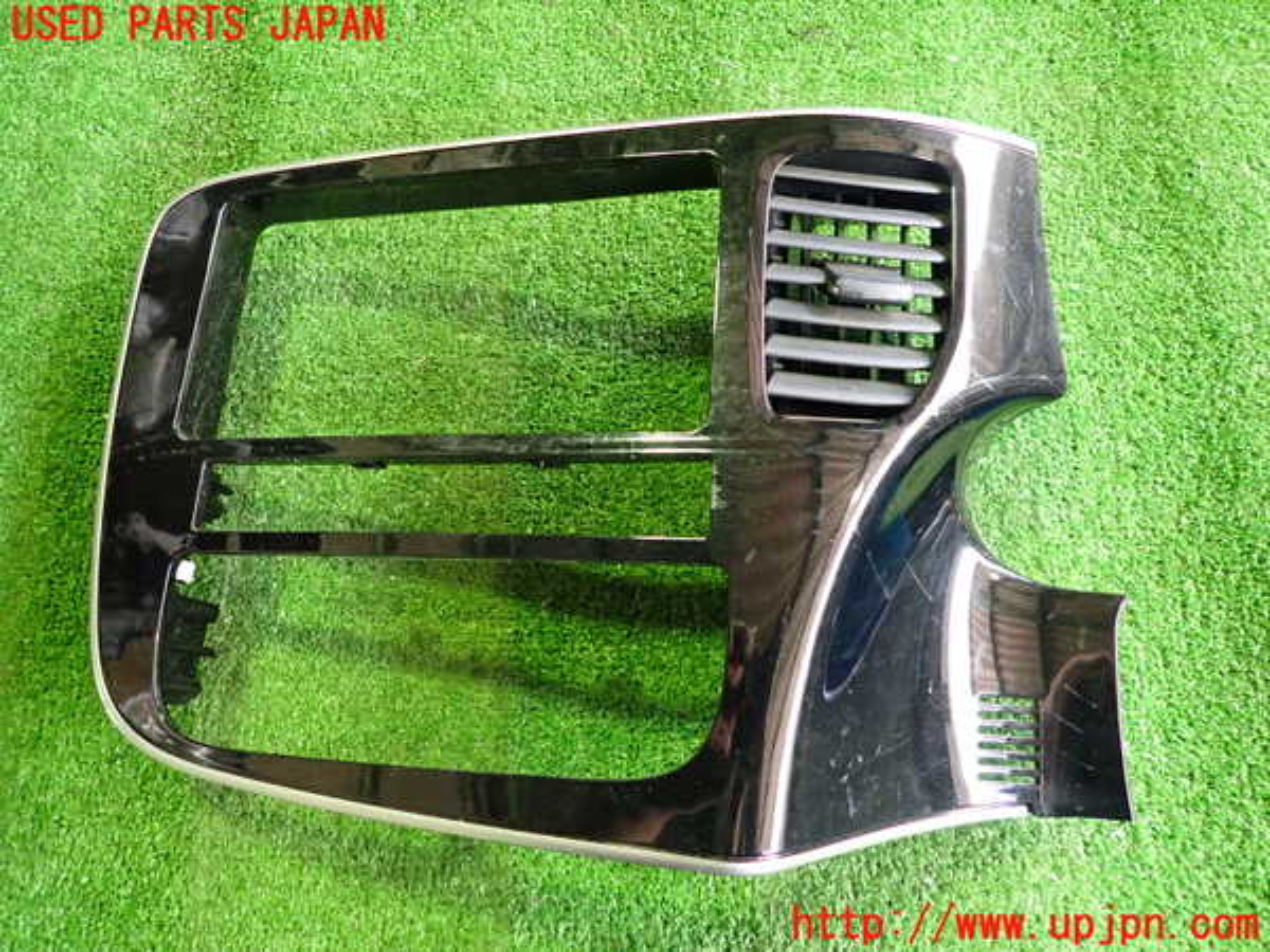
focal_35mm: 25
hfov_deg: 69.4
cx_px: 635
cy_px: 476
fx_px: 917
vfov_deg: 54.9
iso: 500
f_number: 2
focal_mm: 4.5
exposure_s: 1/40
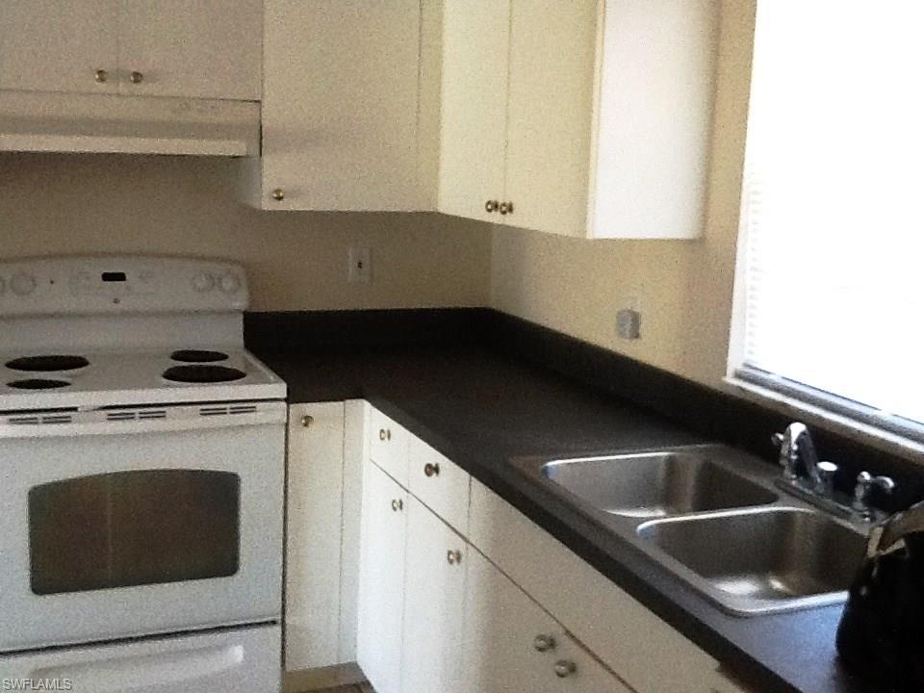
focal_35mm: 44
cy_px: 346
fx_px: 1174
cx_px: 462
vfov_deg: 32.9
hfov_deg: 42.9
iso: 200
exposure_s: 1/30
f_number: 2.4
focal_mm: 2.03
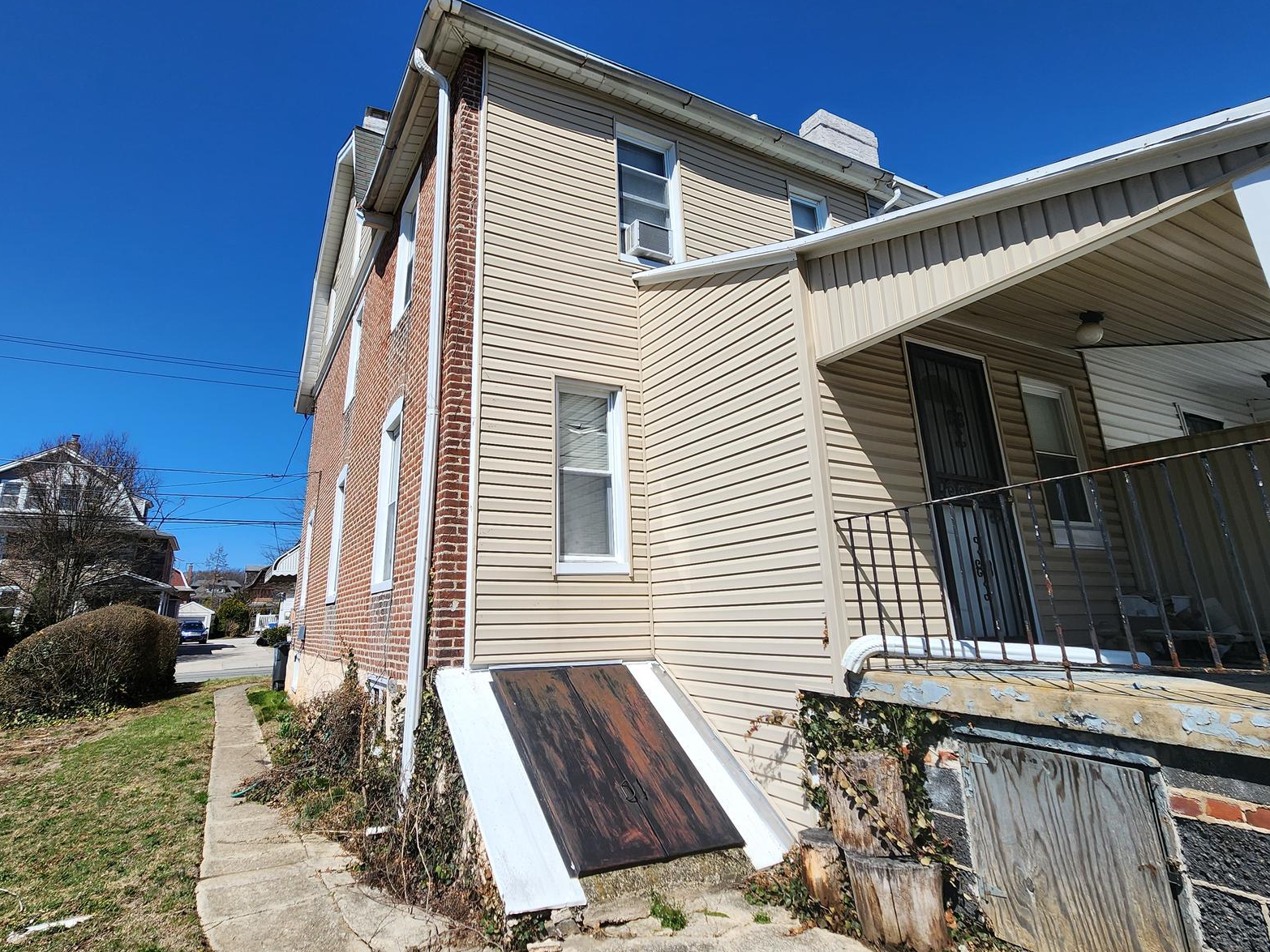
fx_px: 624
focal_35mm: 17
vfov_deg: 74.4
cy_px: 410
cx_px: 573
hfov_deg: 90.7
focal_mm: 2.2
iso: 50
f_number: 2.2
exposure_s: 1/2572
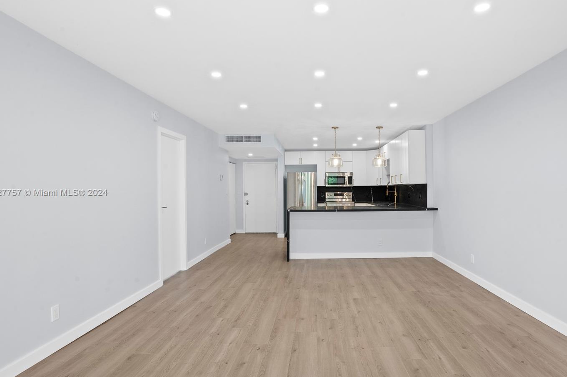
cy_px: 193
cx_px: 307
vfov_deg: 61.9
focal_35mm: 20
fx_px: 315
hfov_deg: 83.8
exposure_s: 1/30
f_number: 11
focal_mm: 17
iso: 3200
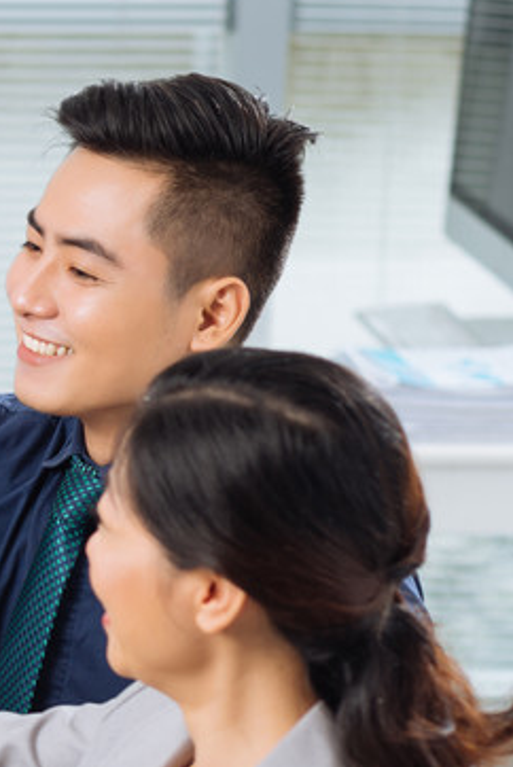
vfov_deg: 8.6
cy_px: 522
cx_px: -503
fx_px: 5120
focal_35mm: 240
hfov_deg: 5.6
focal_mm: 85
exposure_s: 1/160
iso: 100
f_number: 4
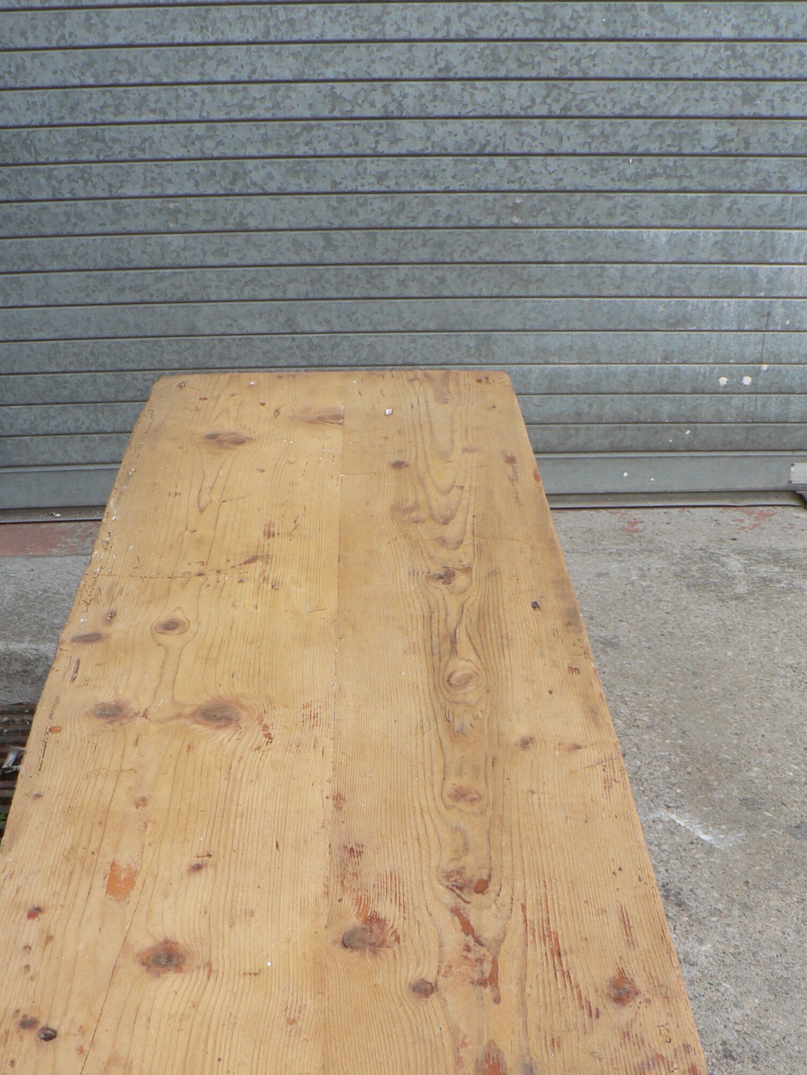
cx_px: 335
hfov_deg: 31.5
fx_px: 1429
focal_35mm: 46
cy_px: 675
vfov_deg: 40.9
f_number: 2.8
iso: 80
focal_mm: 6
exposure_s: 1/80
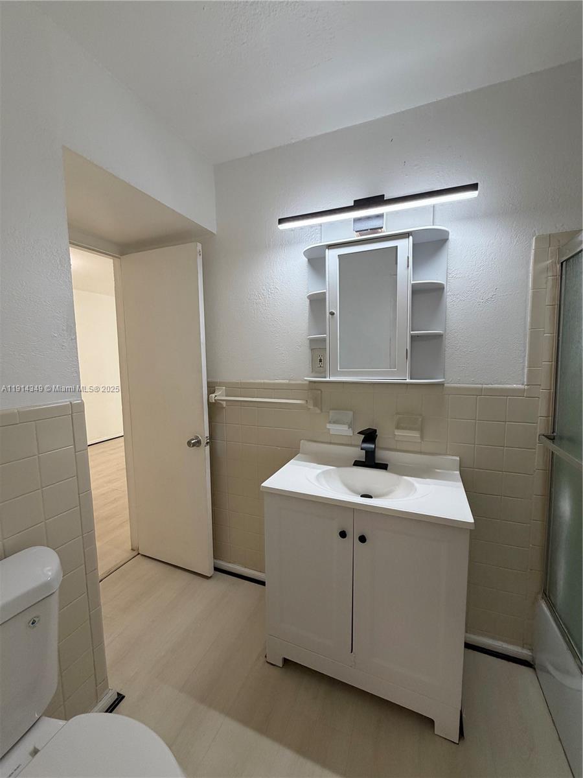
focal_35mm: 14
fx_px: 314
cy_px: 389
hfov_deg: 85.7
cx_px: 292
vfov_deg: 102.1
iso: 200
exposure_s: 1/121
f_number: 2.2
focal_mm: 2.22
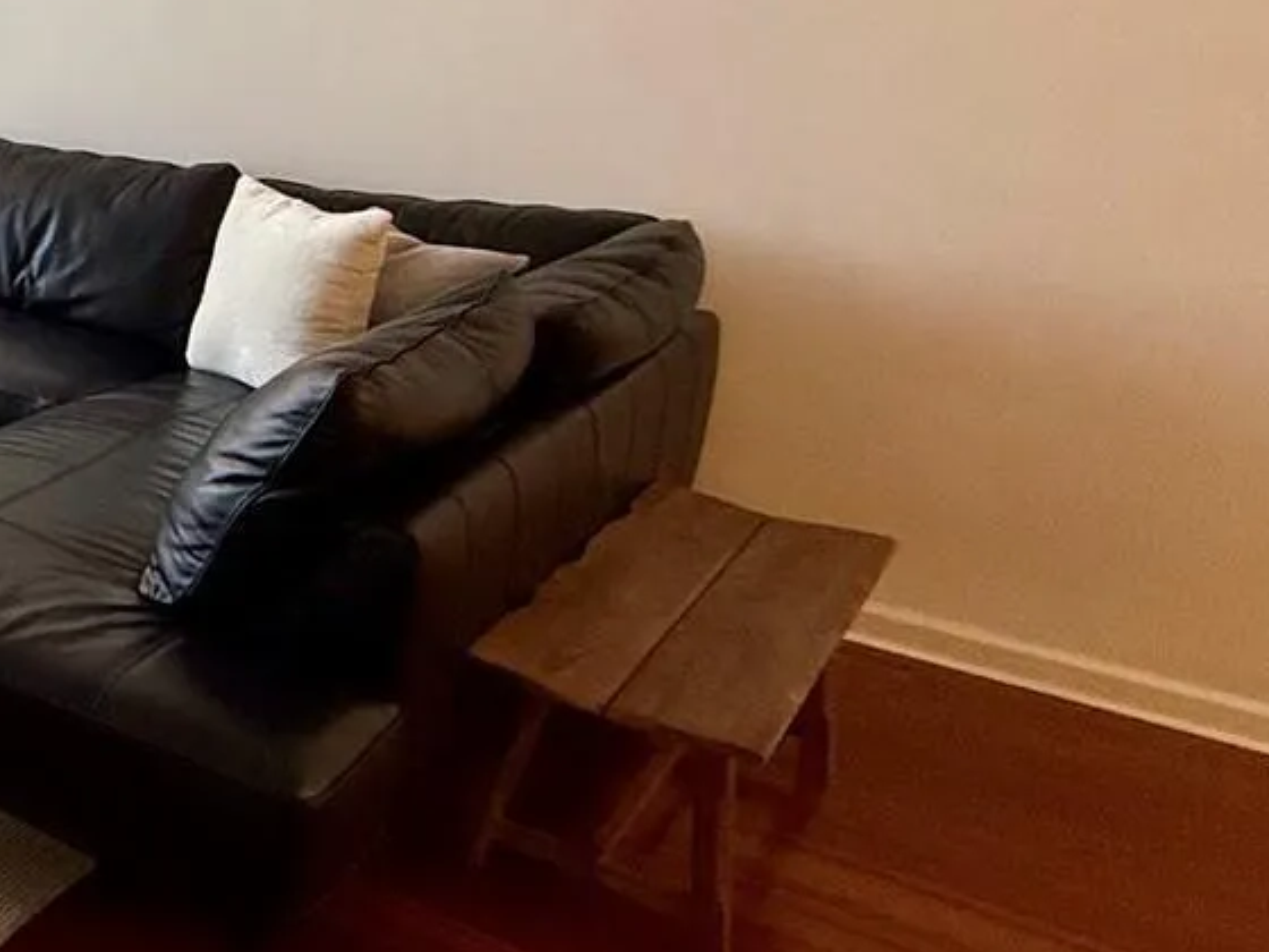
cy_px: 261
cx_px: -517
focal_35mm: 40
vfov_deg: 35.3
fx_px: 1466
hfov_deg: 31.2
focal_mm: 2.22
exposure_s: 1/120
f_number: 2.2
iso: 160
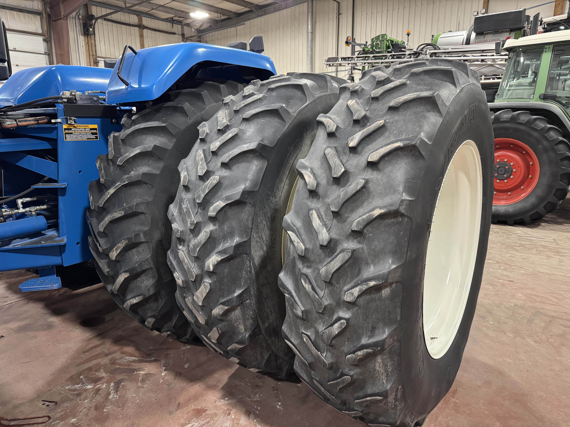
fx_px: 395
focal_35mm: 24
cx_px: 285
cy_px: 214
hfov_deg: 71.6
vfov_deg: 56.8
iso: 500
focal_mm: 6.76
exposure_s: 1/60
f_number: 1.78
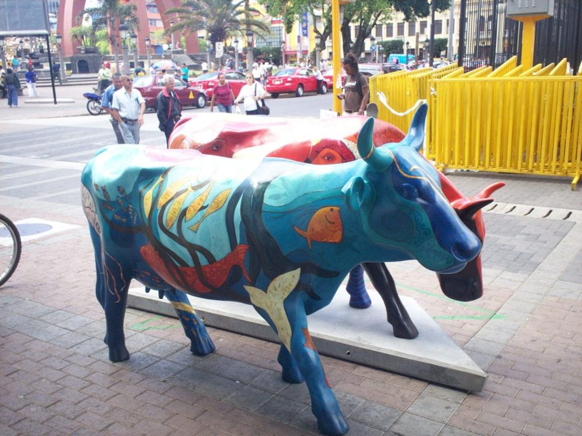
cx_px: 291
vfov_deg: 39.6
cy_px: 218
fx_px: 605
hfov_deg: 51.4
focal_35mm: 36
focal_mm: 6
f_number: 4.5
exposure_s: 1/90.8
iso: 100
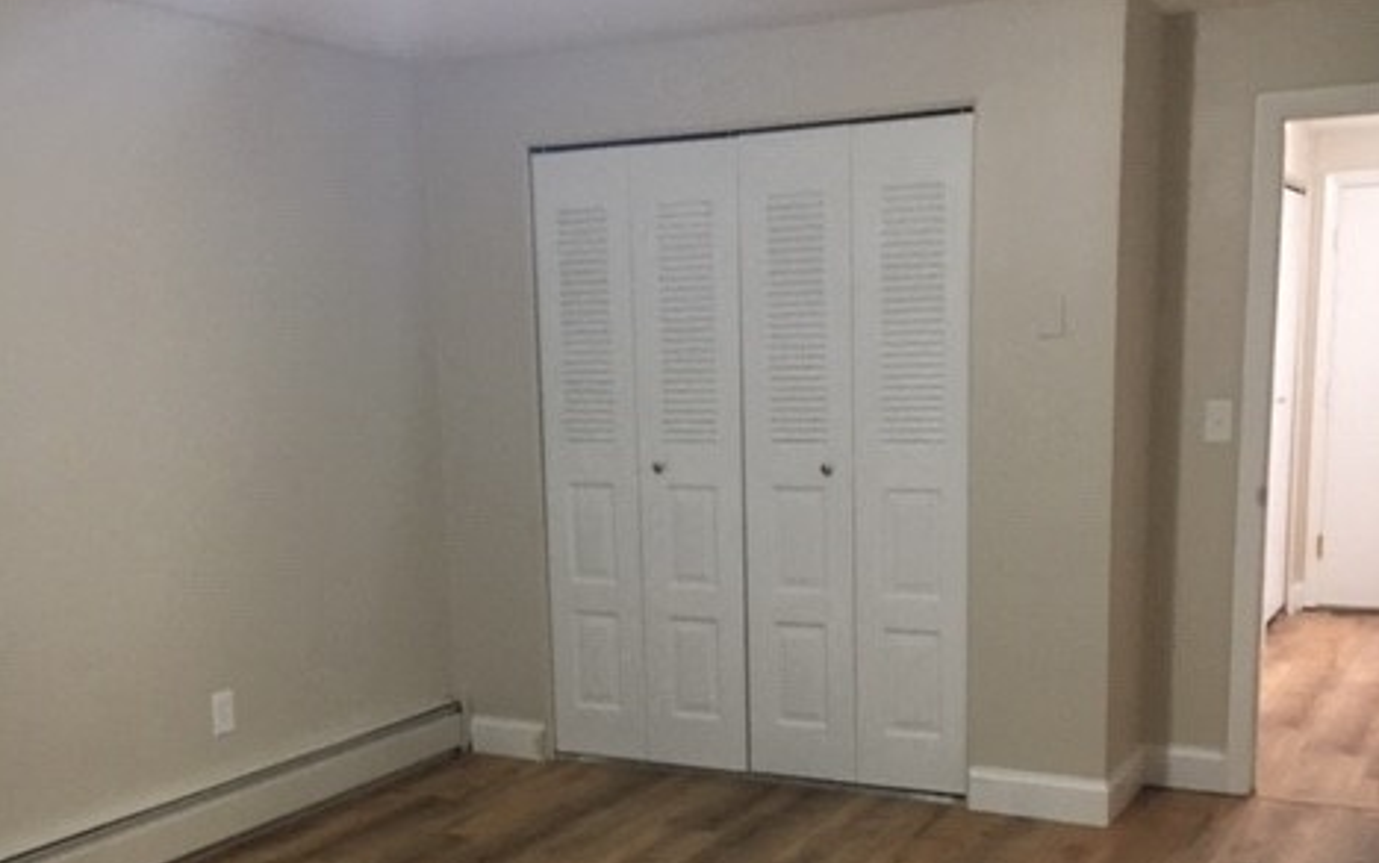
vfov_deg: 30.1
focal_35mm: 42
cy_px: 648
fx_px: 1579
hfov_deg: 47.2
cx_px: 701
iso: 200
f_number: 2.2
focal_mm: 4.15
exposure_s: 1/24
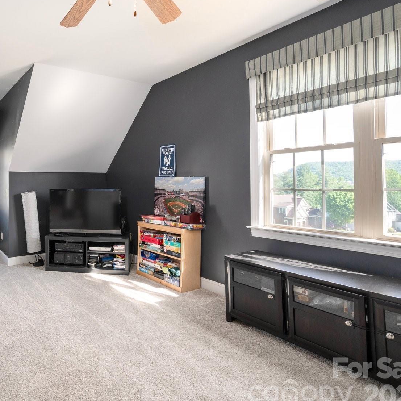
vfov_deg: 69.4
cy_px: 179
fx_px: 288
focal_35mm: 22
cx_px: 82
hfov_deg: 63.7
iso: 400
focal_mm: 14
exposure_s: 1/60
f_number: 8
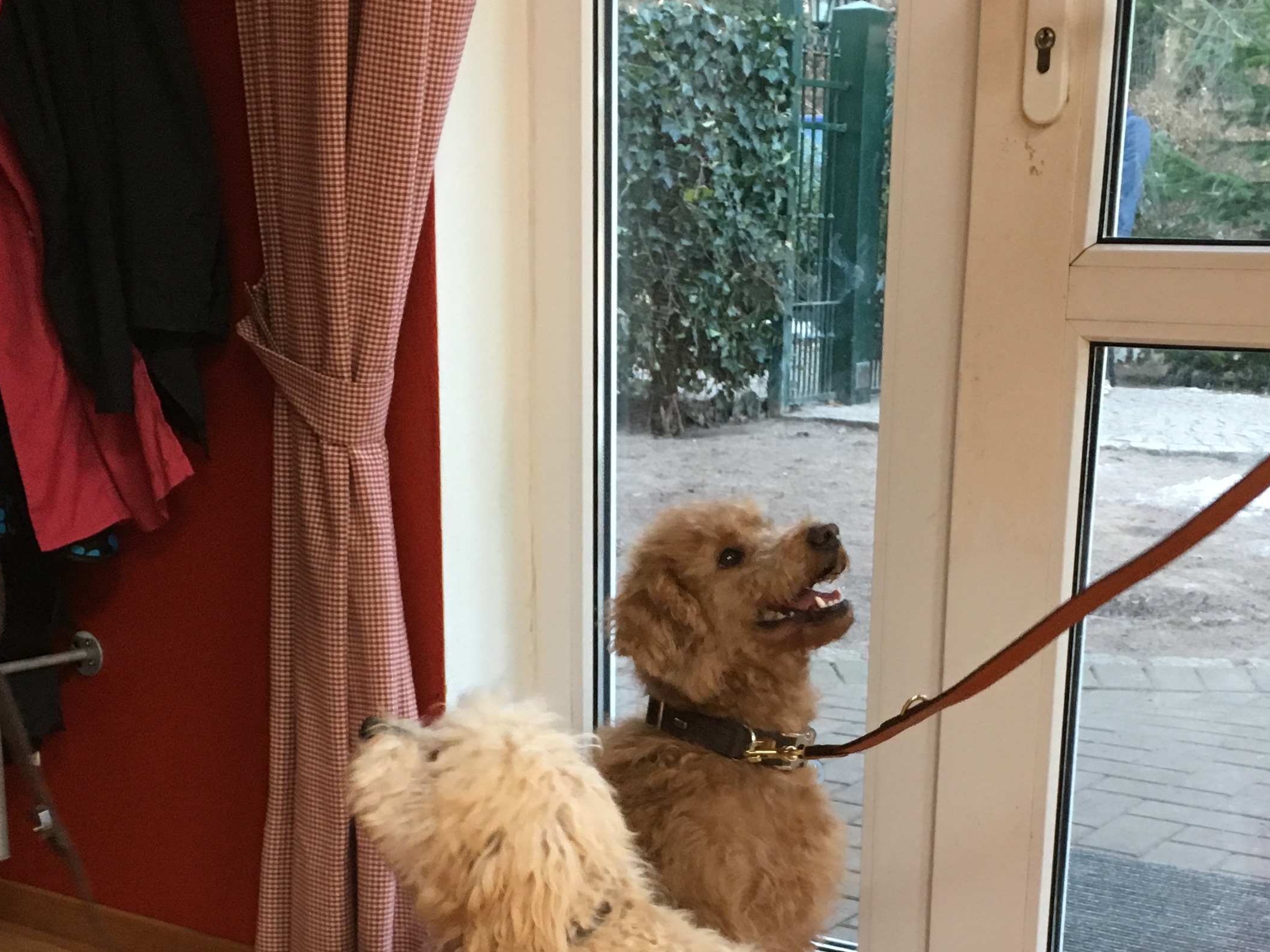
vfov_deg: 25.7
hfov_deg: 34.9
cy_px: 853
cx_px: 680
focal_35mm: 55
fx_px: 2018
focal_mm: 4.15
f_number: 2.2
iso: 160
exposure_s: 1/33
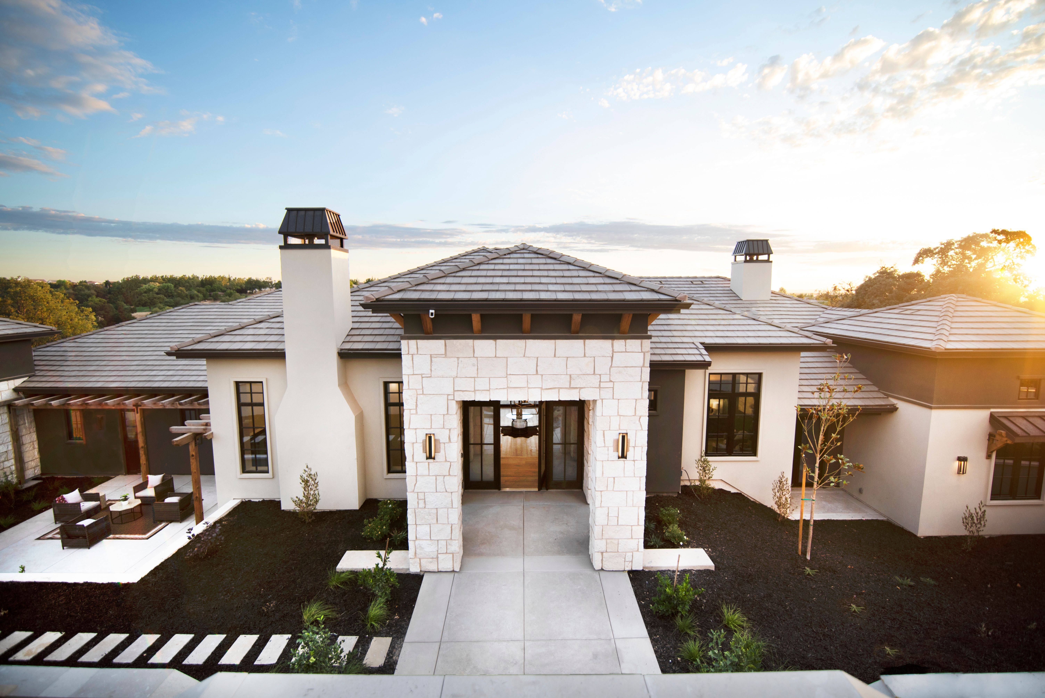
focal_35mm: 16
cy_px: 349
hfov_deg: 96.7
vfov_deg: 73.8
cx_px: 522
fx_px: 465
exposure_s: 1/320
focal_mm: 16
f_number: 2.8
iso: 160
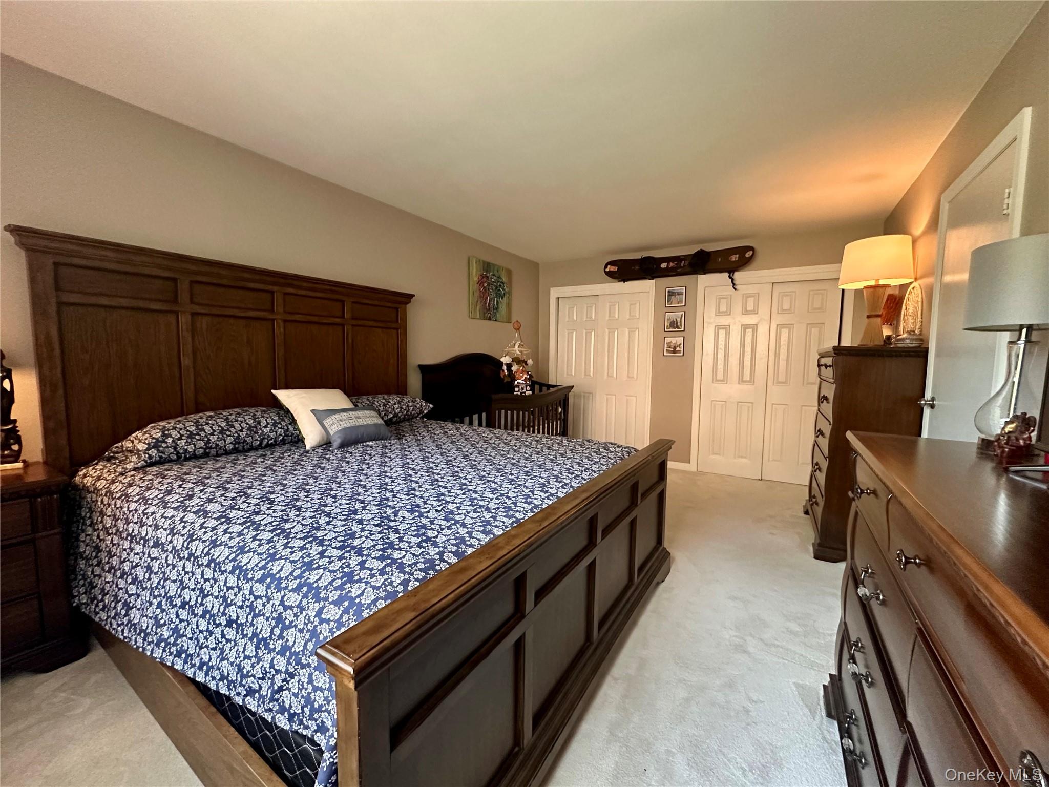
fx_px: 424
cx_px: 524
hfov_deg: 102.1
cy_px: 394
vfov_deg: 85.7
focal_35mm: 14
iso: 500
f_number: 2.2
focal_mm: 2.22
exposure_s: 1/60
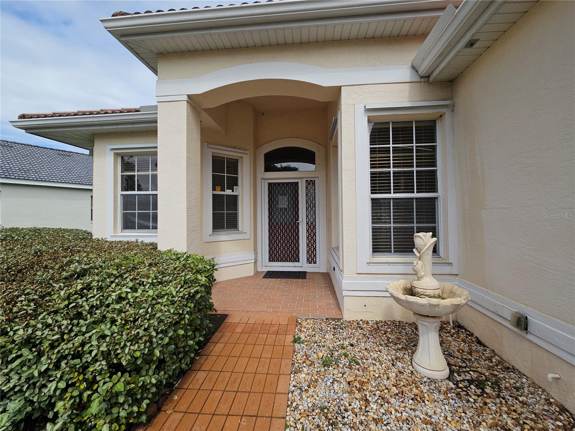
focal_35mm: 13
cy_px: 216
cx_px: 288
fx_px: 216
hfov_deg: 106.2
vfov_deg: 89.9
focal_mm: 2.2
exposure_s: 1/2607
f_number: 2.2
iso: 50
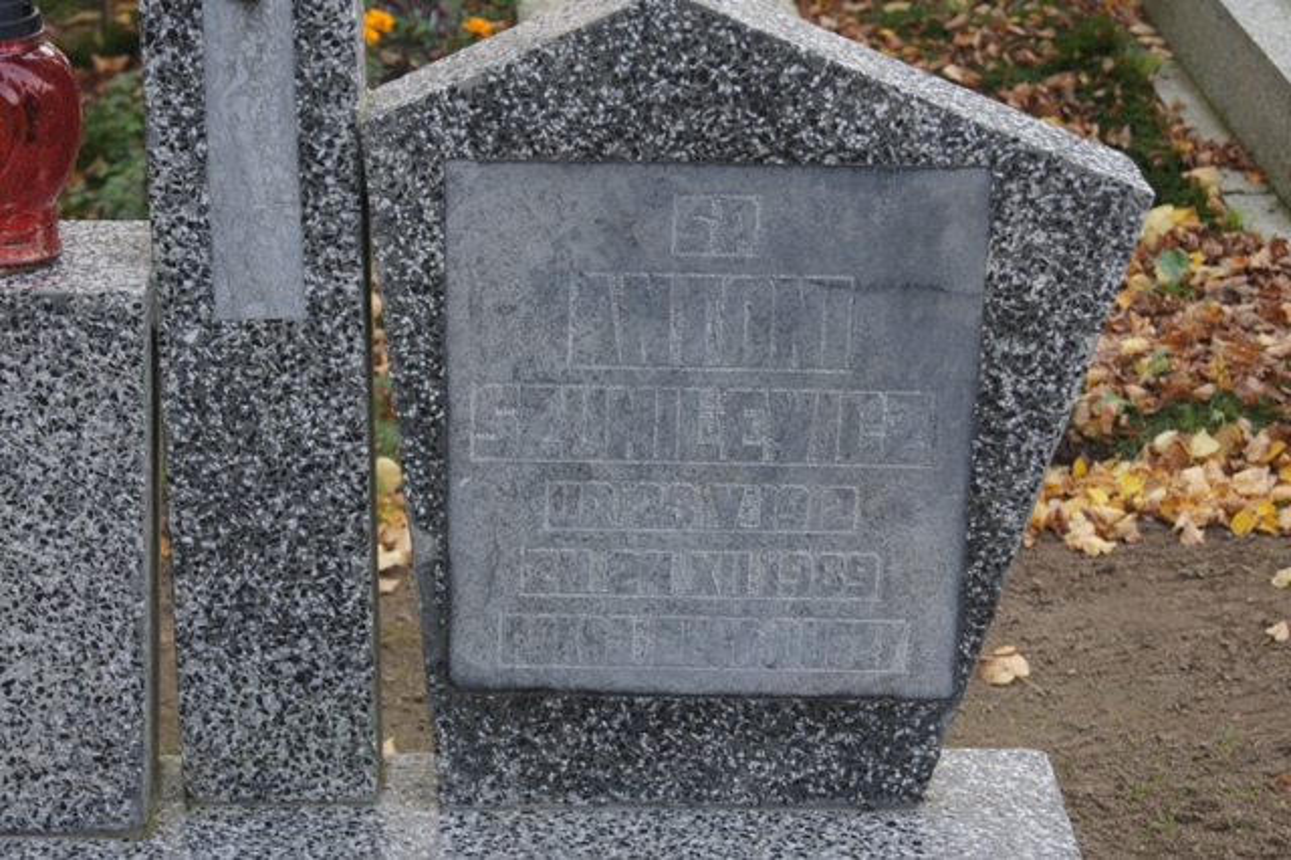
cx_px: 646
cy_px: 430
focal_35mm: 82
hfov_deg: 24.6
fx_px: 2957
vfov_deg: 16.5
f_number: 6.3
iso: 200
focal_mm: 55
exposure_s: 1/125
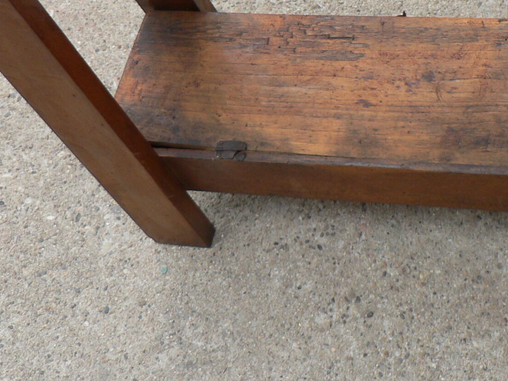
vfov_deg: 17.4
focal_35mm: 83
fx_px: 1218
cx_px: 360
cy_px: -4
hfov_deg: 23.4
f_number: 2.8
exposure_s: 1/60
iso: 80
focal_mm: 6
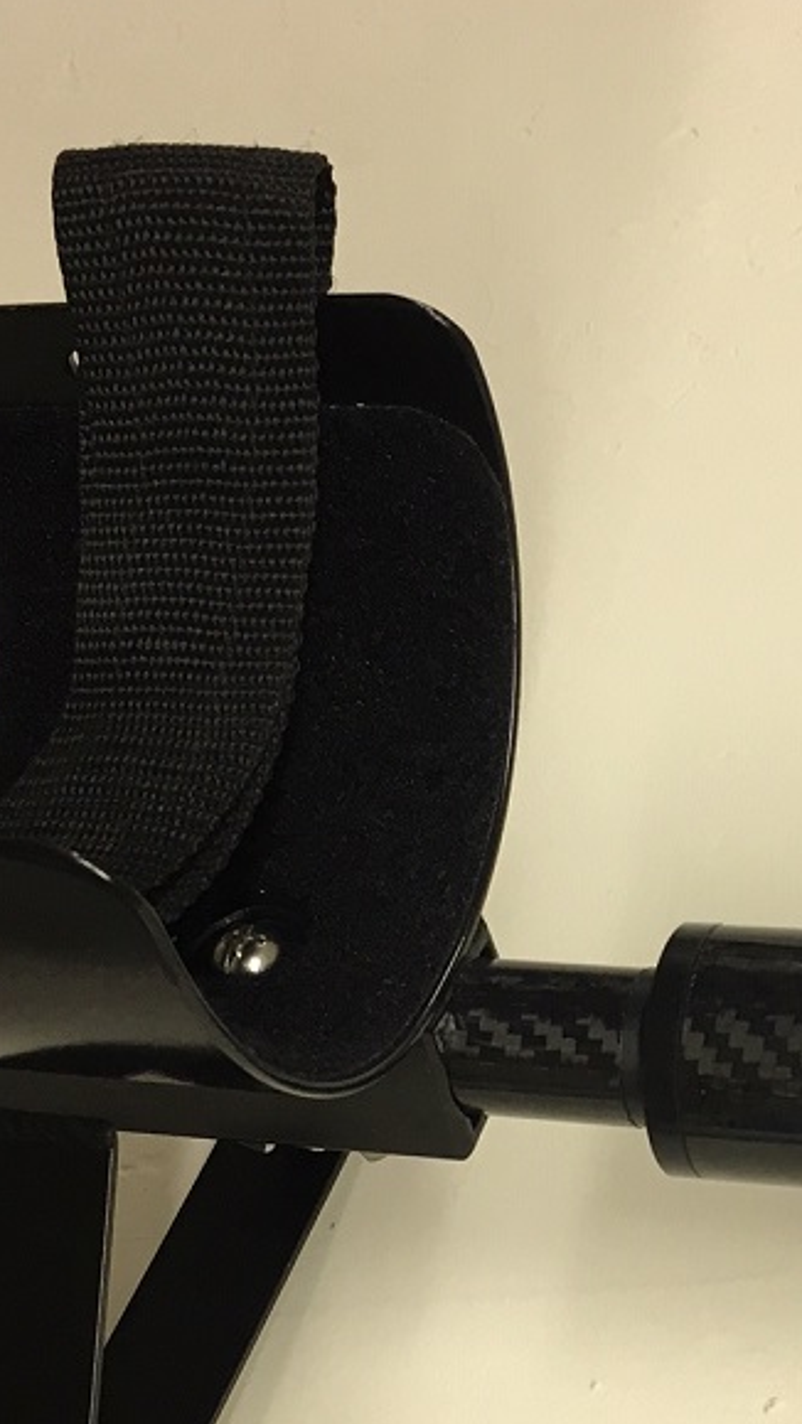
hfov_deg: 18.1
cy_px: 1045
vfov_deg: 31.4
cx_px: 679
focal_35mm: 66
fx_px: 2493
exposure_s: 1/30
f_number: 2.2
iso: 64
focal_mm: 4.15
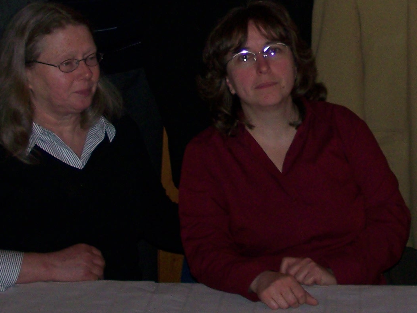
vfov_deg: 9.0
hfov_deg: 12.0
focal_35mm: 164
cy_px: -8
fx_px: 1976
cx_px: 372
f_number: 3.1
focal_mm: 9.3
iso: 80
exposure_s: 1/60
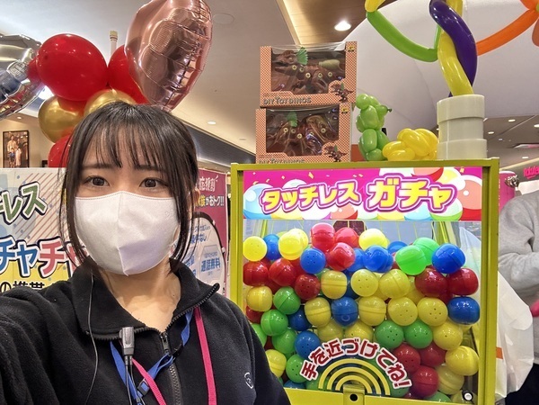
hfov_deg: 73.9
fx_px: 358
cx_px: 270
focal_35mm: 23
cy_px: 202
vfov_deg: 58.9
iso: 80
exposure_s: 1/60
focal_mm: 2.69
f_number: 1.9
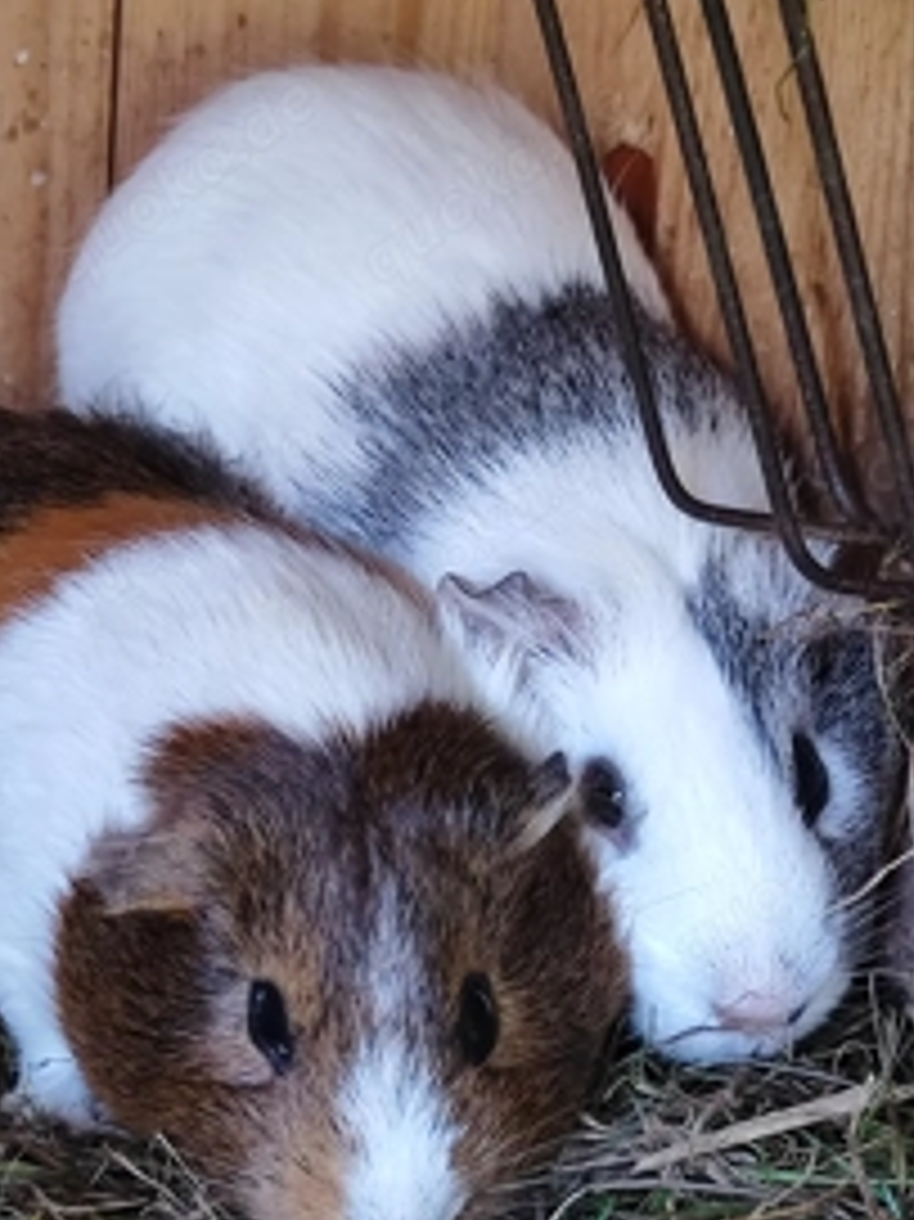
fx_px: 1198
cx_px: 347
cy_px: 594
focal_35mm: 34
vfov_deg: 54.0
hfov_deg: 41.5
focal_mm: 5.59
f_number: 1.88
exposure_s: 1/50
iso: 1649
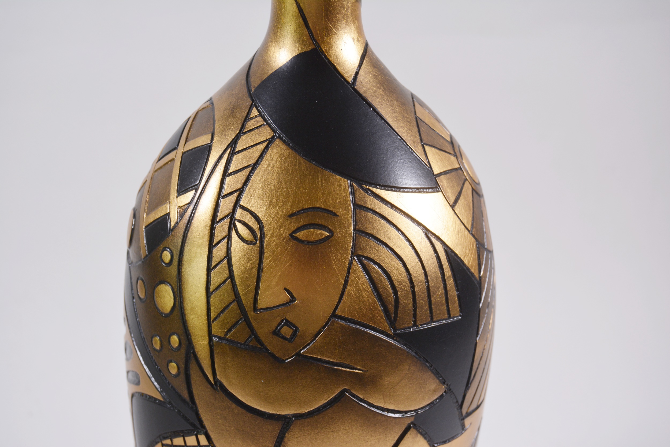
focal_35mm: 51
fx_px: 949
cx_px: 335
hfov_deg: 38.9
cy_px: 224
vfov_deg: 26.5
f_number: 5.6
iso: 320
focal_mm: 34
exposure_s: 1/125
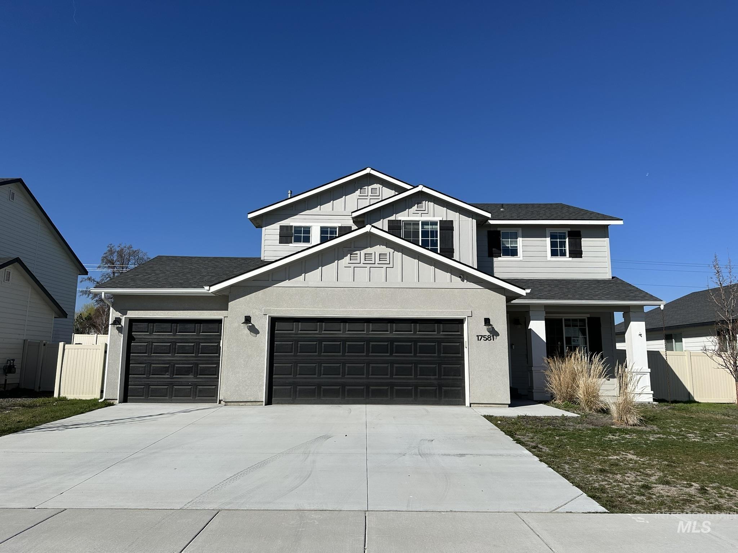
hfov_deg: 71.6
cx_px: 369
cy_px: 276
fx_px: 512
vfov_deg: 56.8
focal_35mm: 24
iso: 80
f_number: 1.78
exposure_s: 1/8929
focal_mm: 6.86
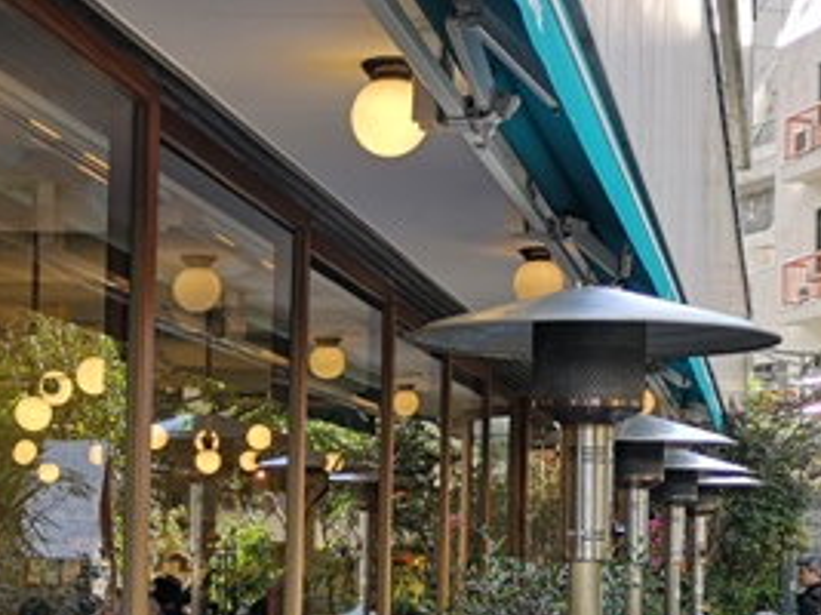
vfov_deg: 18.0
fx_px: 1920
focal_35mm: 81
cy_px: 501
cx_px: 258
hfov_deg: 24.0
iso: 50
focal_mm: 3.95
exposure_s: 1/222
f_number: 1.8
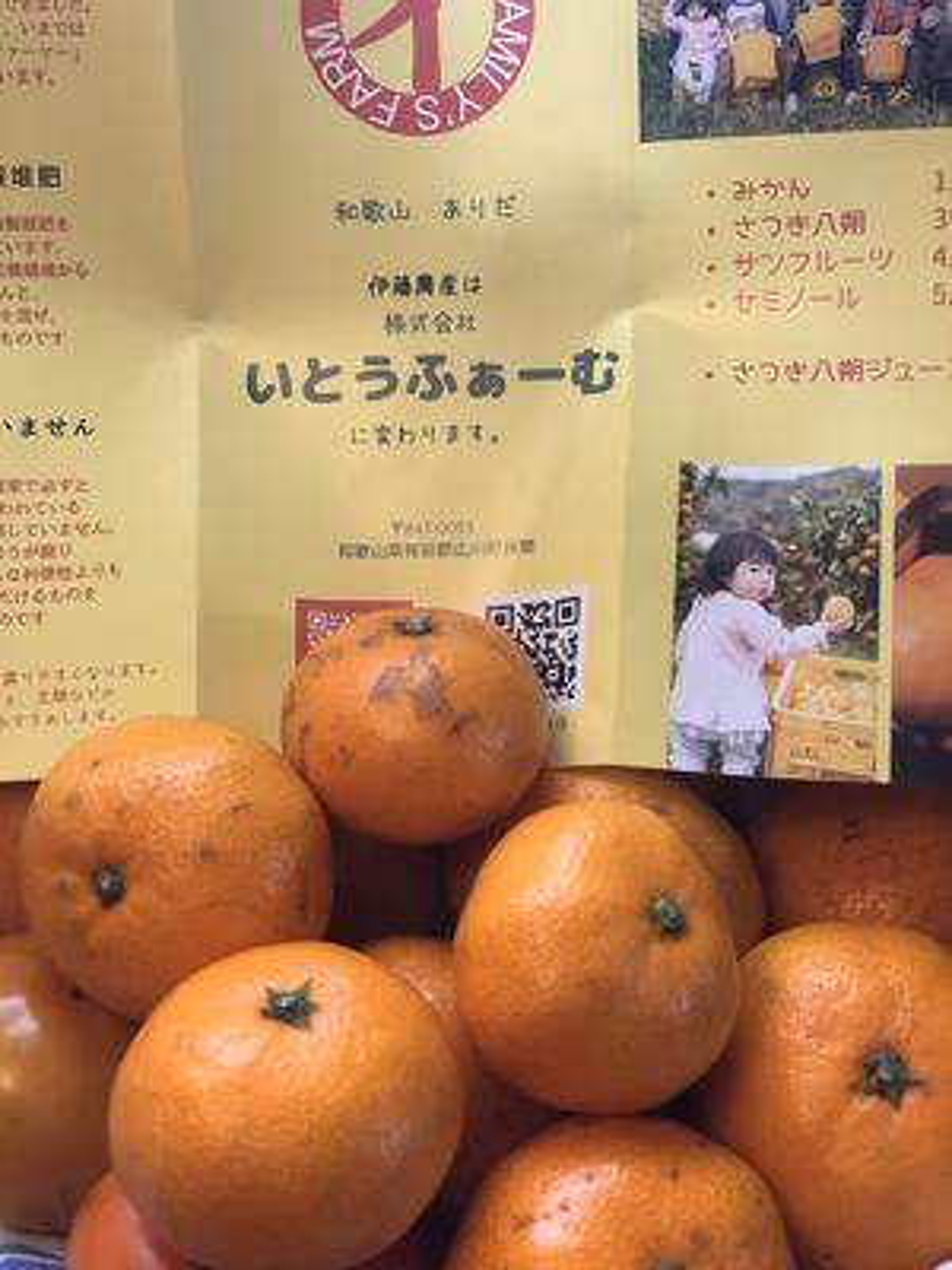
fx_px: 1907
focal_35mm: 52
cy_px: 635
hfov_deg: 28.0
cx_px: 476
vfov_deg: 36.8
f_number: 2.4
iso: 160
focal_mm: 6
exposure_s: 1/25
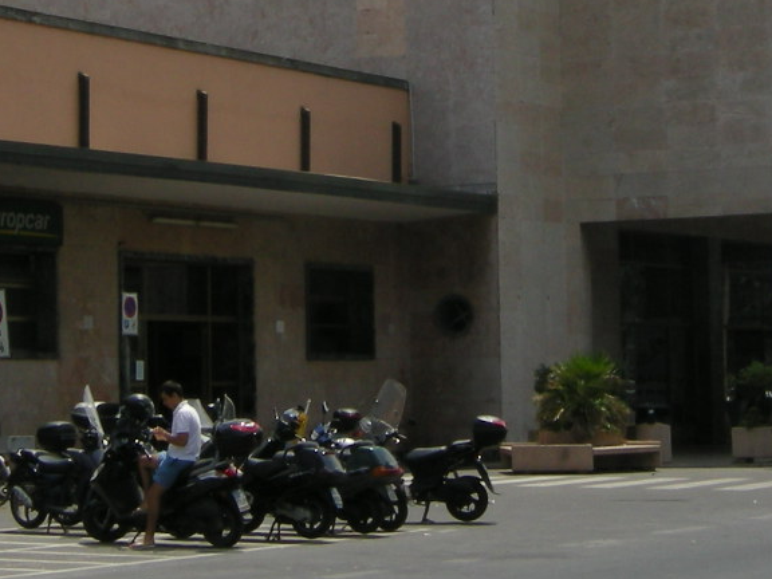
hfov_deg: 15.4
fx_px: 2855
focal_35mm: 128
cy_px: 133
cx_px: 550
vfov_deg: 11.5
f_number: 6.8
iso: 64
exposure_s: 1/301
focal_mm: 7.5
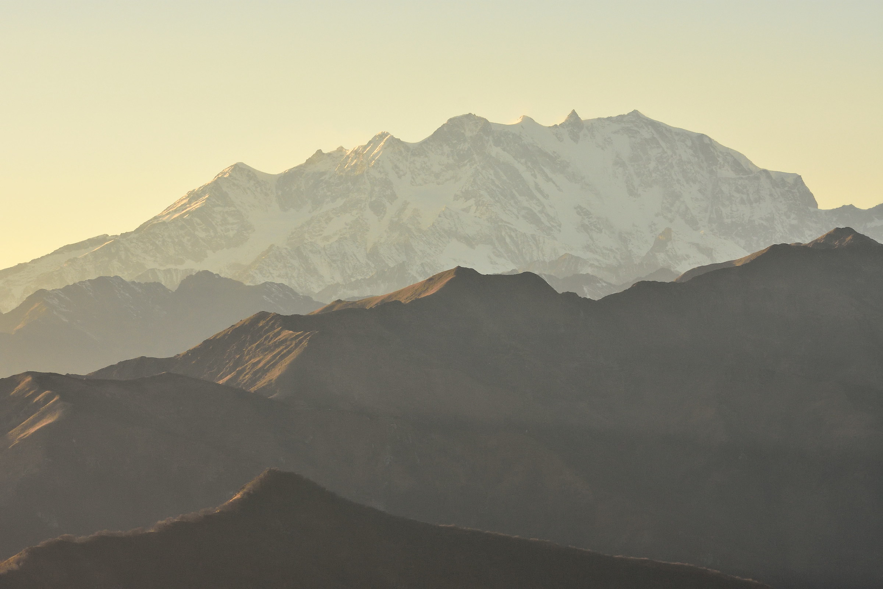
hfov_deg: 11.4
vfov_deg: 7.6
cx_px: 442
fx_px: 4415
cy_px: 294
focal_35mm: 180
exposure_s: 1/1000
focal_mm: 120
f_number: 8
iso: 800
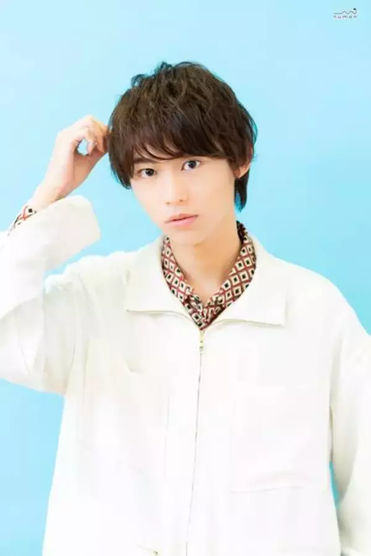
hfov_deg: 16.7
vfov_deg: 24.8
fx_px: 1267
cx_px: 186
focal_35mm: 82
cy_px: 278
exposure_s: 1/125
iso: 125
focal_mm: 55
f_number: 2.8
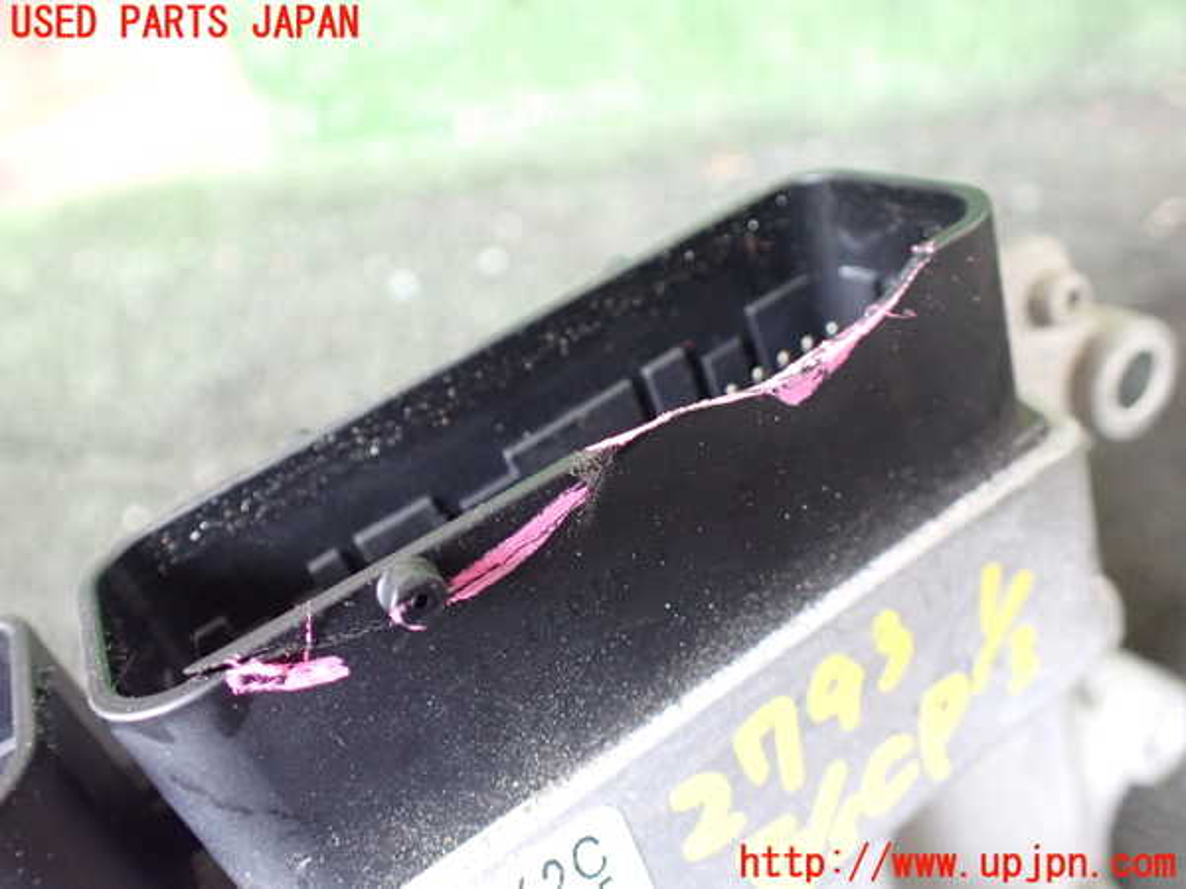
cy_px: 444
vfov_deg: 46.8
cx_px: 593
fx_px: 1028
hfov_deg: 60.0
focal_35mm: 30
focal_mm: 5.4
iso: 800
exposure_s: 1/60
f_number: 2.3
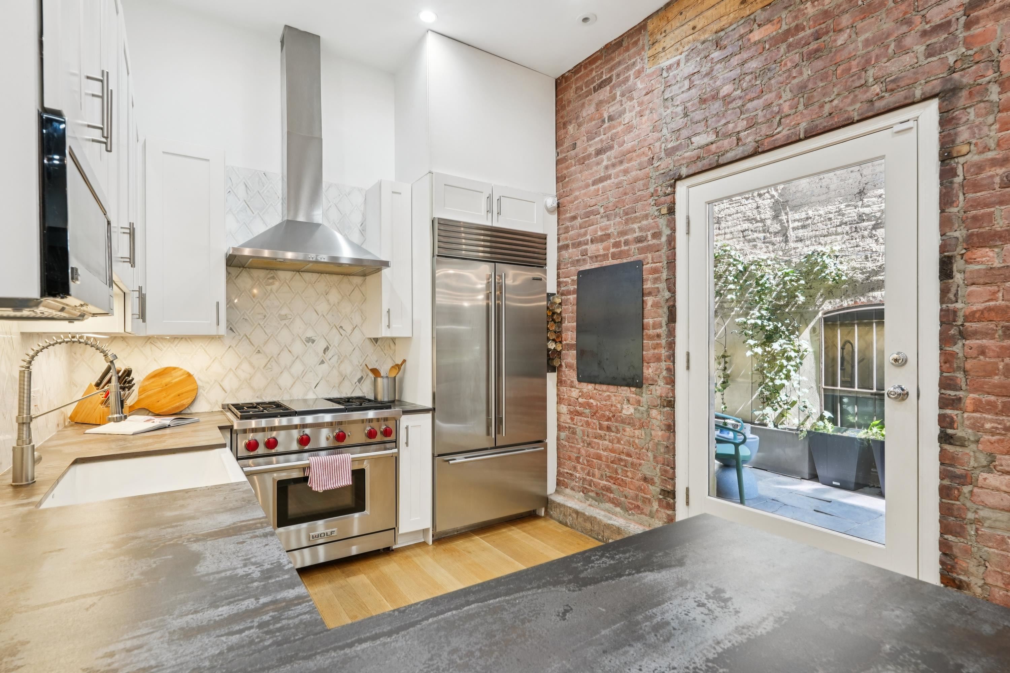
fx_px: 505
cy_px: 336
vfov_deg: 67.4
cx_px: 505
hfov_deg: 90.0
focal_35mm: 18
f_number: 9
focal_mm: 18
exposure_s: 1/13
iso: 400
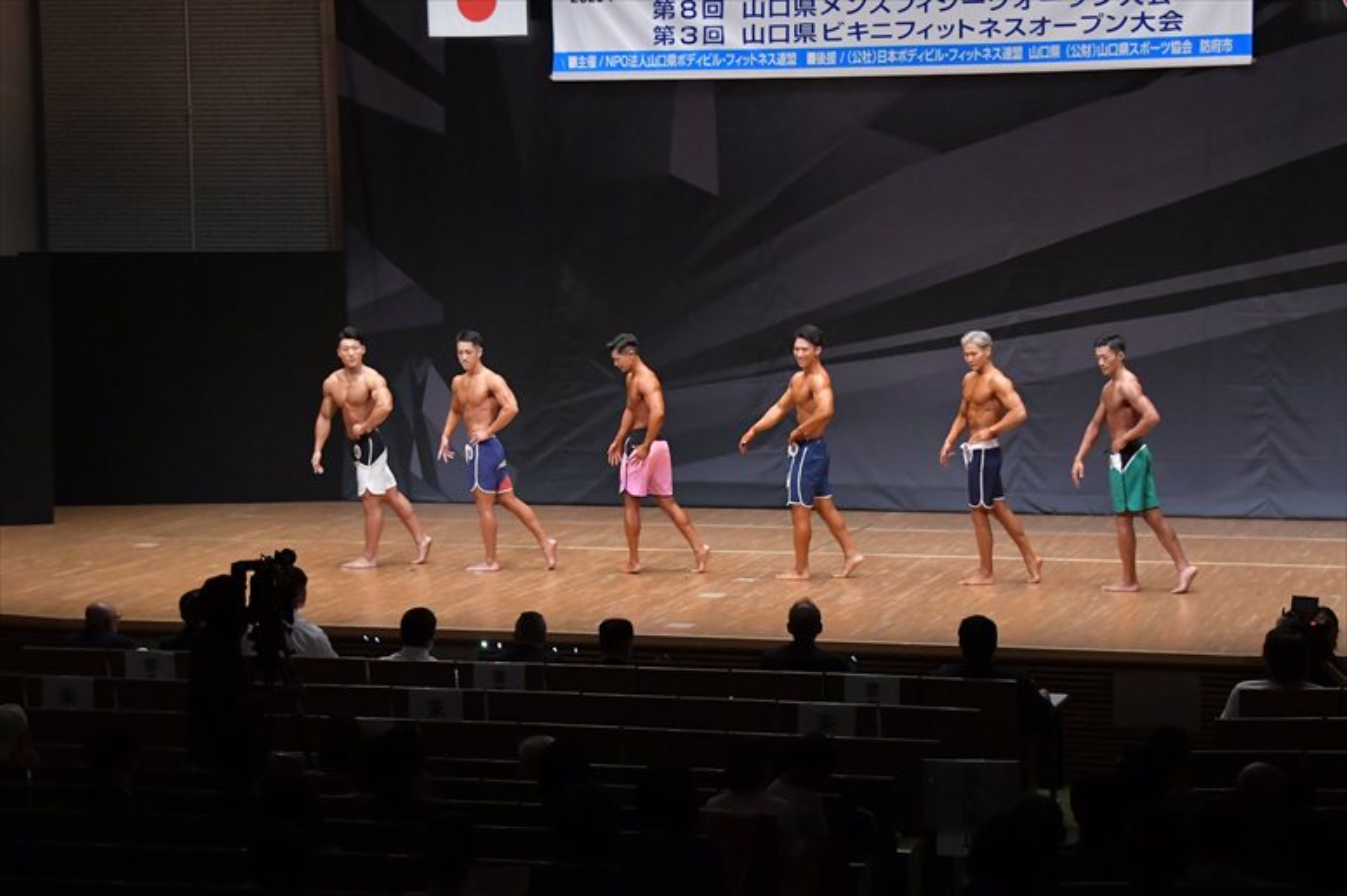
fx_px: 3254
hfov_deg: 23.4
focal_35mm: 87
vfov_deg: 15.7
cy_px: 448
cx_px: 674
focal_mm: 58
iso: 6400
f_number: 5.6
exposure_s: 1/400
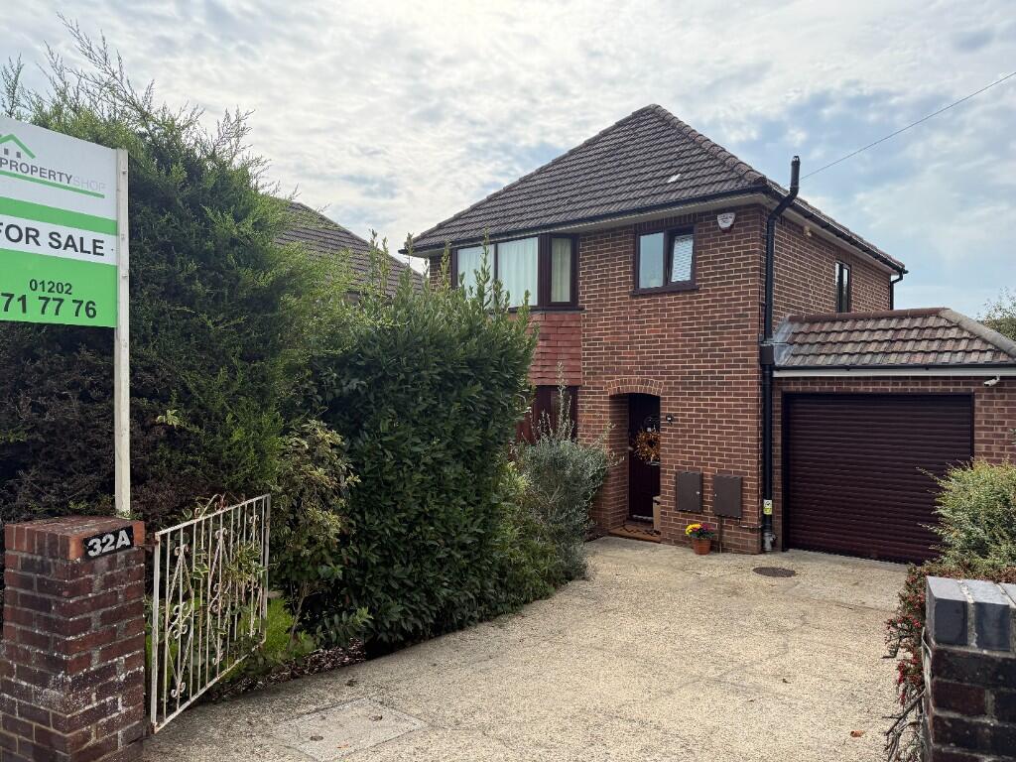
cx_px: 508
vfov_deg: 56.8
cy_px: 381
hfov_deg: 71.6
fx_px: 704
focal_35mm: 24
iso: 100
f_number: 1.78
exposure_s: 1/3759
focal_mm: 6.76
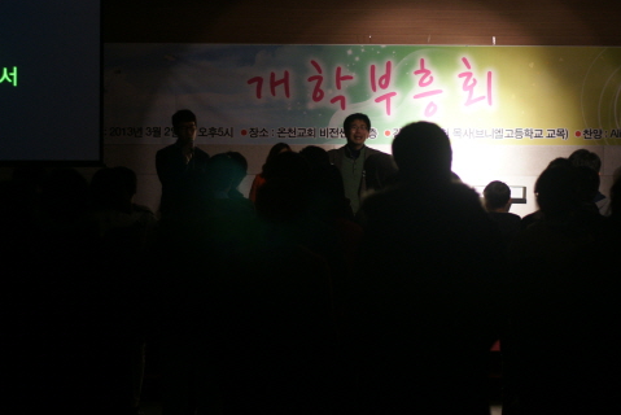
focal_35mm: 94
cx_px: 349
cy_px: 169
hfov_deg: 21.7
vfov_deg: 14.6
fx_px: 1622
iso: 500
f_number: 2
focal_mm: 50
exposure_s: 1/80
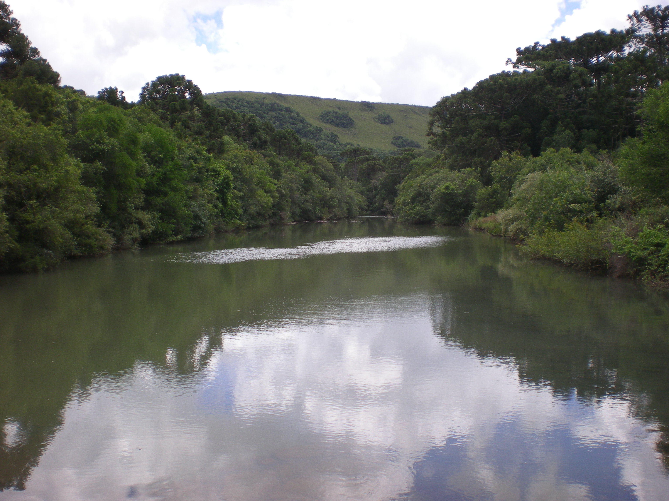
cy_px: 250
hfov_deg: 49.0
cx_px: 334
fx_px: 734
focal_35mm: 38
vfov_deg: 37.7
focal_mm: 6.3
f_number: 4.6
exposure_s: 1/199
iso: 50
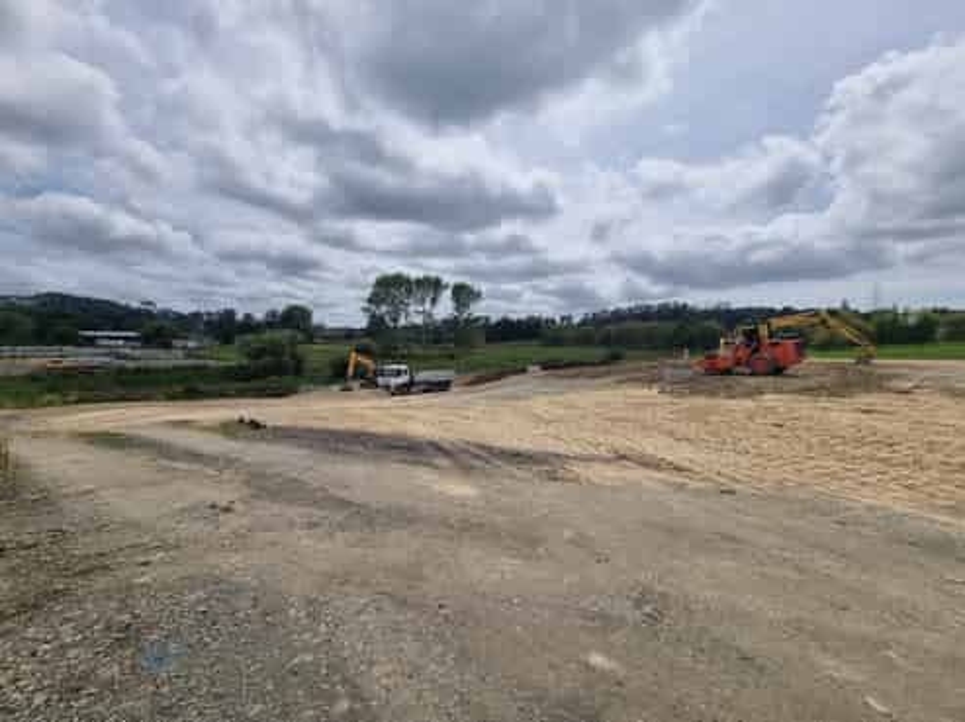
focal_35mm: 13
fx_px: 362
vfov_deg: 89.8
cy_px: 361
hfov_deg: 106.2
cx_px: 482
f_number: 2.2
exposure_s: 1/4688
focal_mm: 2.2
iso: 50
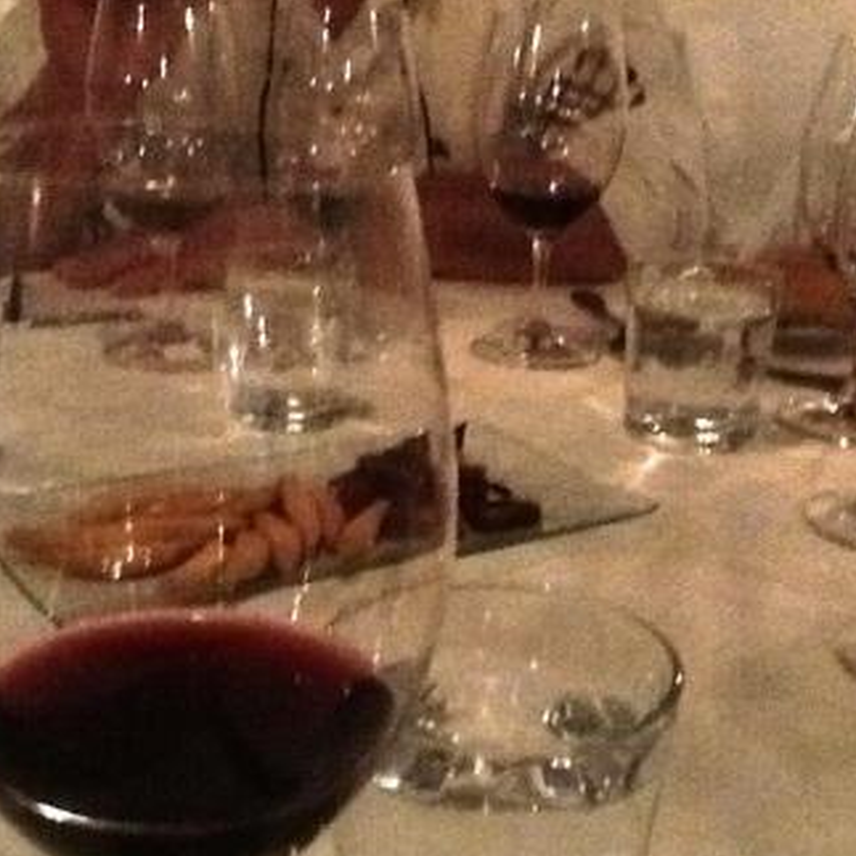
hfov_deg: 31.6
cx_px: 440
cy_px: 435
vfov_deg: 31.6
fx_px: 1511
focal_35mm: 54
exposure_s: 1/15
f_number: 2.4
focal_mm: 2.03
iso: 640
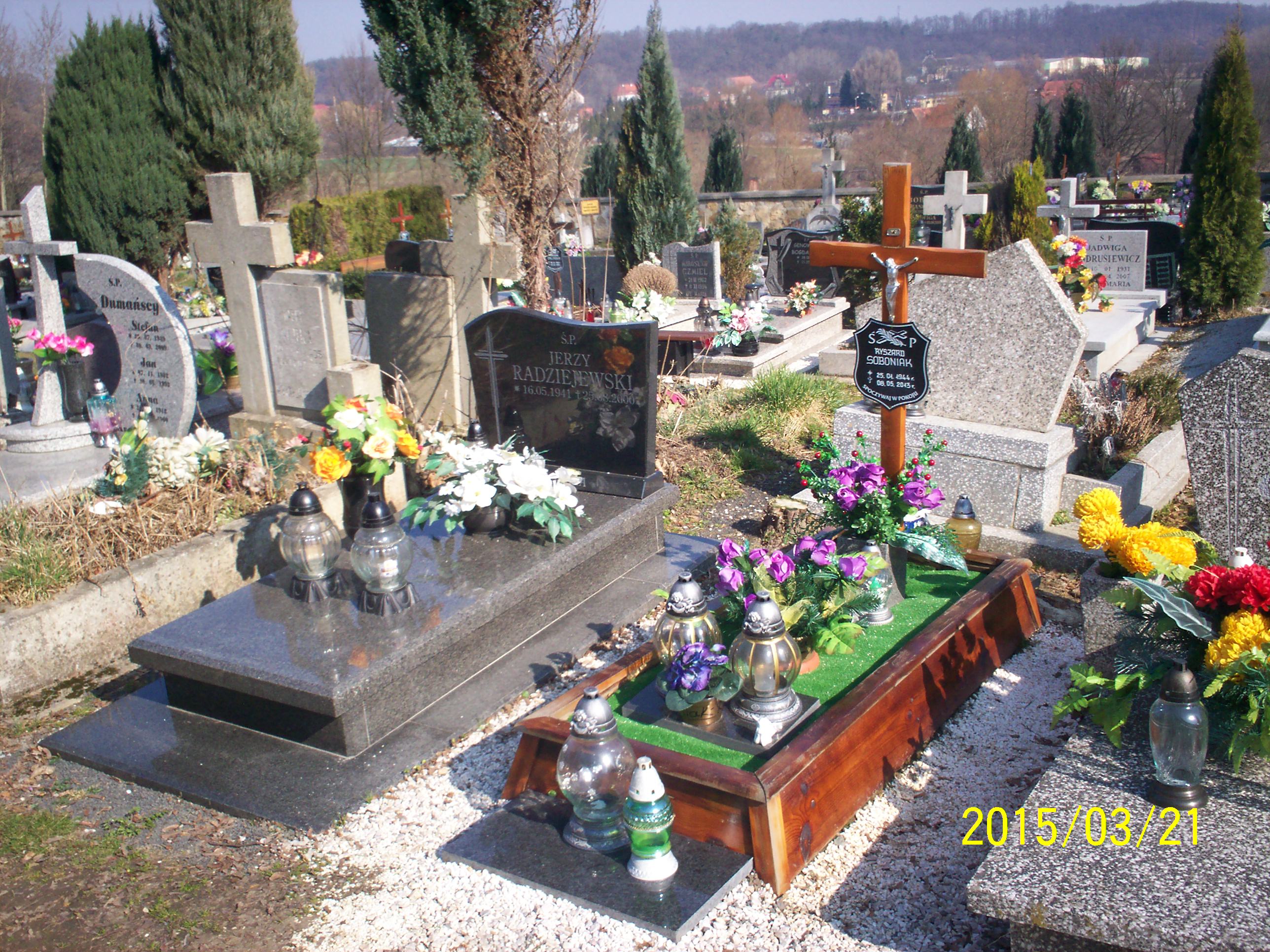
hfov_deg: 51.4
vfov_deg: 39.7
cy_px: 476
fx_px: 1321
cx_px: 635
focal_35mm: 36
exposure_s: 1/355
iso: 100
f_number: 4.5
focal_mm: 6
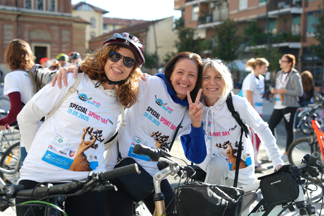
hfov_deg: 35.1
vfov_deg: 23.8
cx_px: 162
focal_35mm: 57
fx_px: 513
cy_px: 108
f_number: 3.5
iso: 125
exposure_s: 1/400
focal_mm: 57
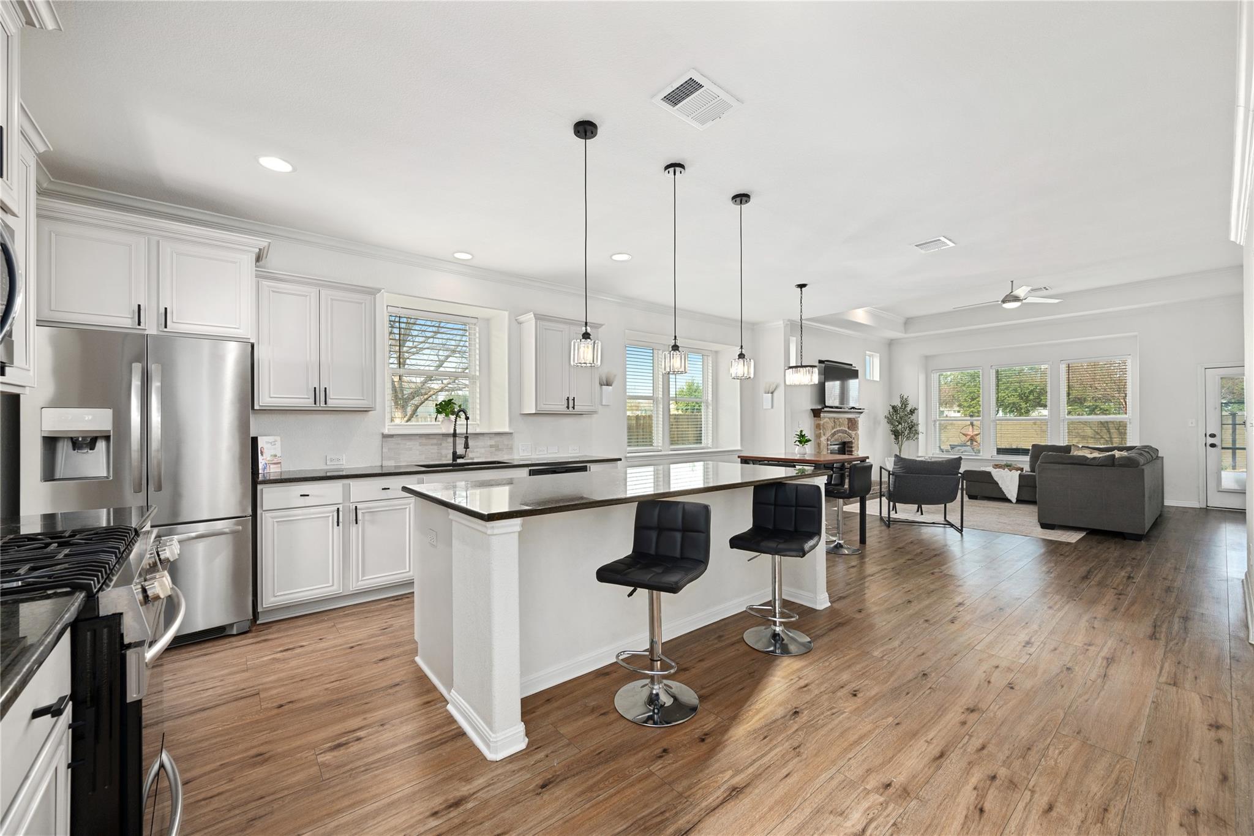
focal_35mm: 14
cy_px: 418
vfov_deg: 81.2
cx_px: 627
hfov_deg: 104.3
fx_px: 488
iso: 800
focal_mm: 14
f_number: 8
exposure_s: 1/5
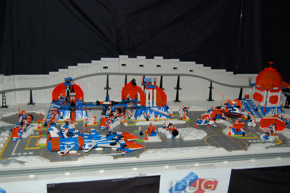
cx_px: 145
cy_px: 96
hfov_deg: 49.6
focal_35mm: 39
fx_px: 314
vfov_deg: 34.1
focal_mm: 26
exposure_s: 1/60
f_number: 4
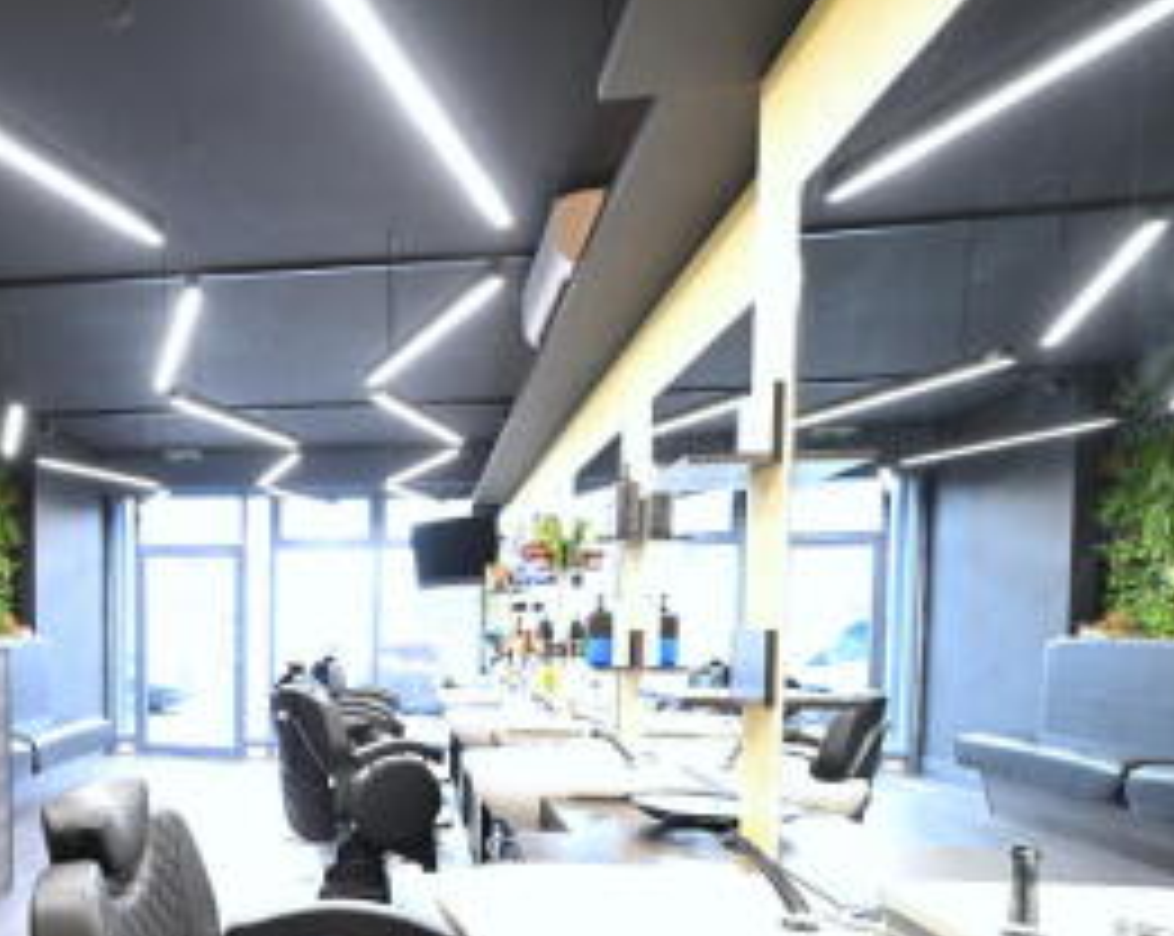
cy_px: 677
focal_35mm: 24
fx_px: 833
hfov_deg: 65.3
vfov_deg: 56.4
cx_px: 270
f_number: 3.2
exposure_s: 1/80
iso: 1000
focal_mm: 14
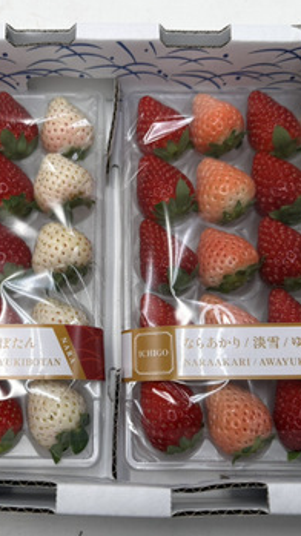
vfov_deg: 55.3
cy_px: 269
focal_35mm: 36
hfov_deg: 32.5
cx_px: 100
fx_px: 511
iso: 64
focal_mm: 6.86
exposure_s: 1/181
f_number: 1.78
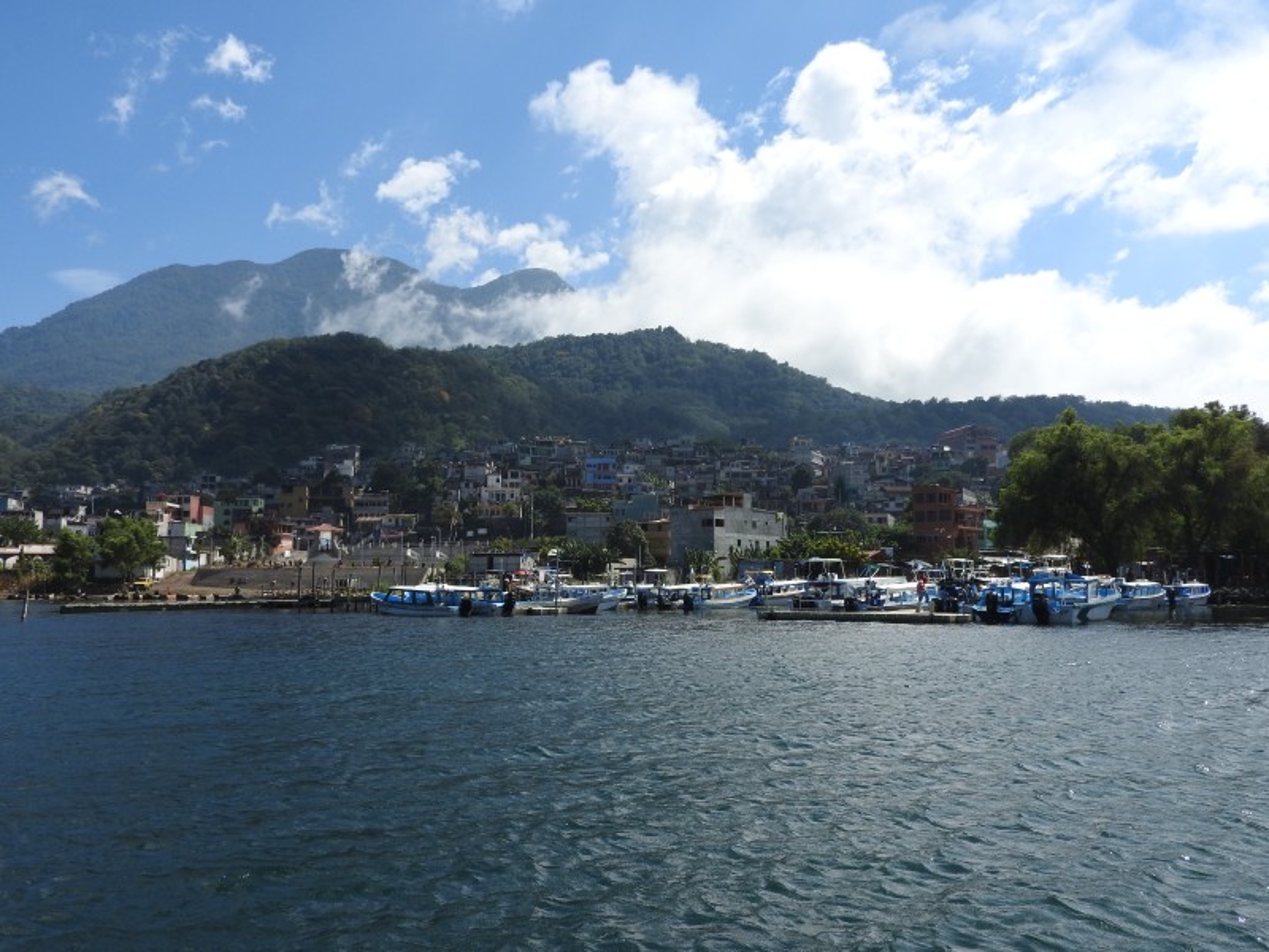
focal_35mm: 30
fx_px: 1100
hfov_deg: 60.0
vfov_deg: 46.8
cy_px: 476
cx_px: 634
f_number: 3.5
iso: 100
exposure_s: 1/1600
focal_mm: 5.4
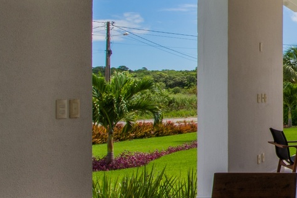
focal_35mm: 47
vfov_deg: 28.5
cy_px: 78
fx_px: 388
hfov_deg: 30.1
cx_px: 414
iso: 100
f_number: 18
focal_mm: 10
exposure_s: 1/40
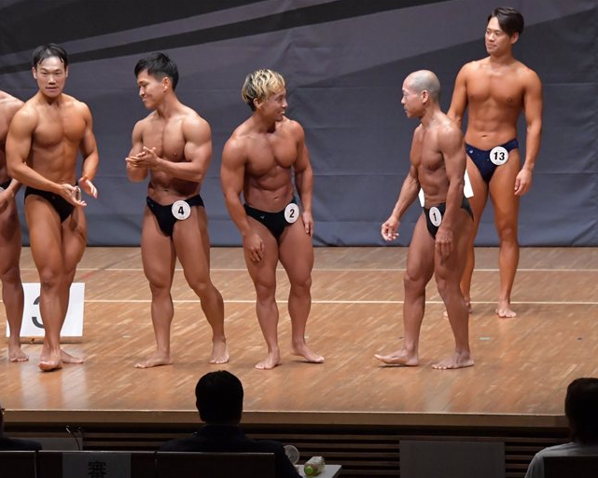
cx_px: 255
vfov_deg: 6.8
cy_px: 239
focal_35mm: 229
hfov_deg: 8.4
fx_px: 4054
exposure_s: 1/400
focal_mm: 135
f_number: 5.6
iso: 8000
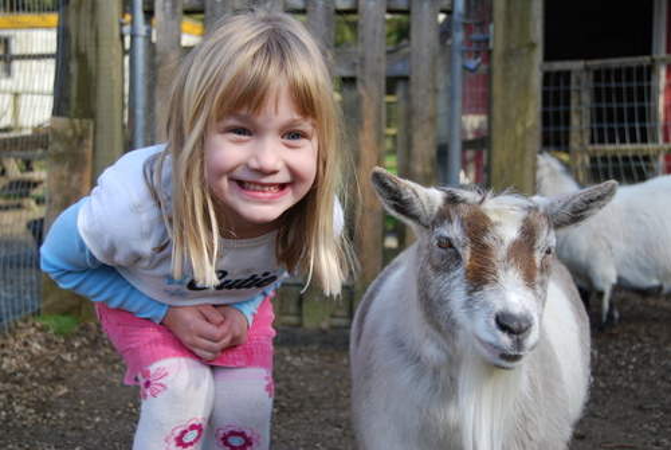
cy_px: 225
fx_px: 1064
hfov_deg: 35.0
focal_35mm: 57
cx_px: 336
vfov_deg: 23.9
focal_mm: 38
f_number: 5.6
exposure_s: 1/125
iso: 110
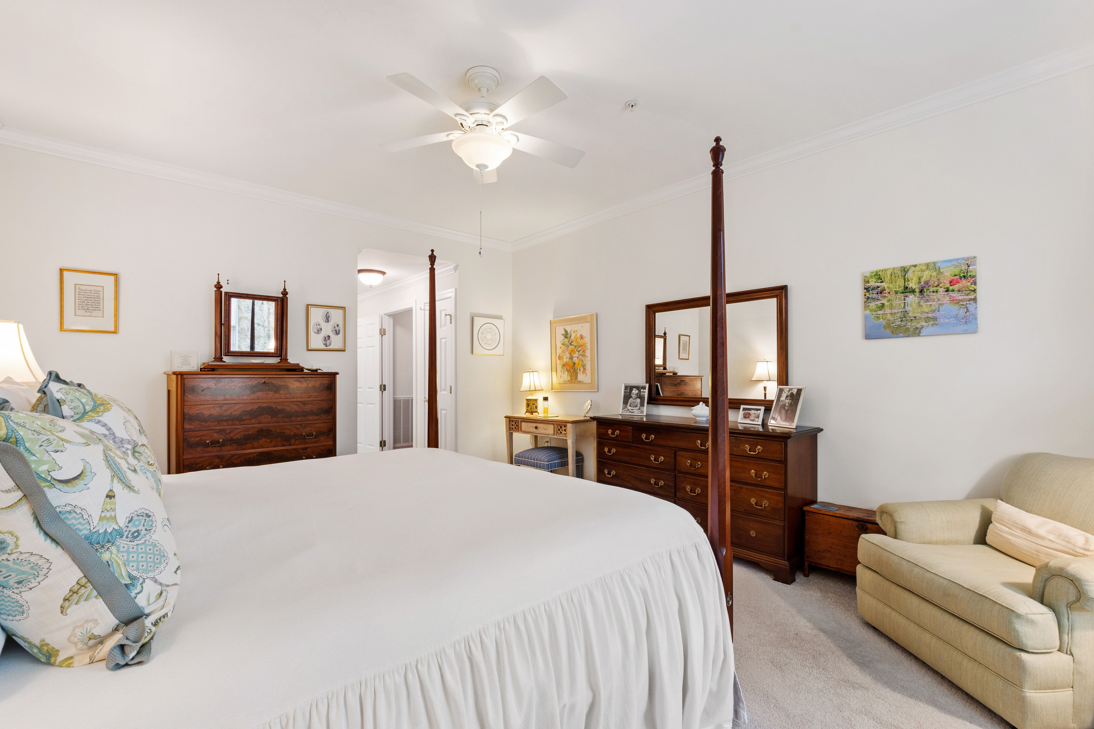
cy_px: 364
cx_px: 547
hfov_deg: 100.4
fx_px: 456
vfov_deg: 77.3
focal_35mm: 15
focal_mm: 10
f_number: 8
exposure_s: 1/3
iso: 100
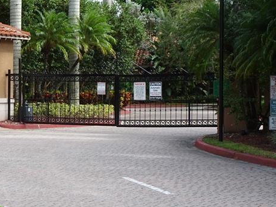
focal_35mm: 122
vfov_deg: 12.1
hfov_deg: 16.1
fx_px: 972
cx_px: 66
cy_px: 112
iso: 80
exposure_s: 1/160
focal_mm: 12.01
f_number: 5
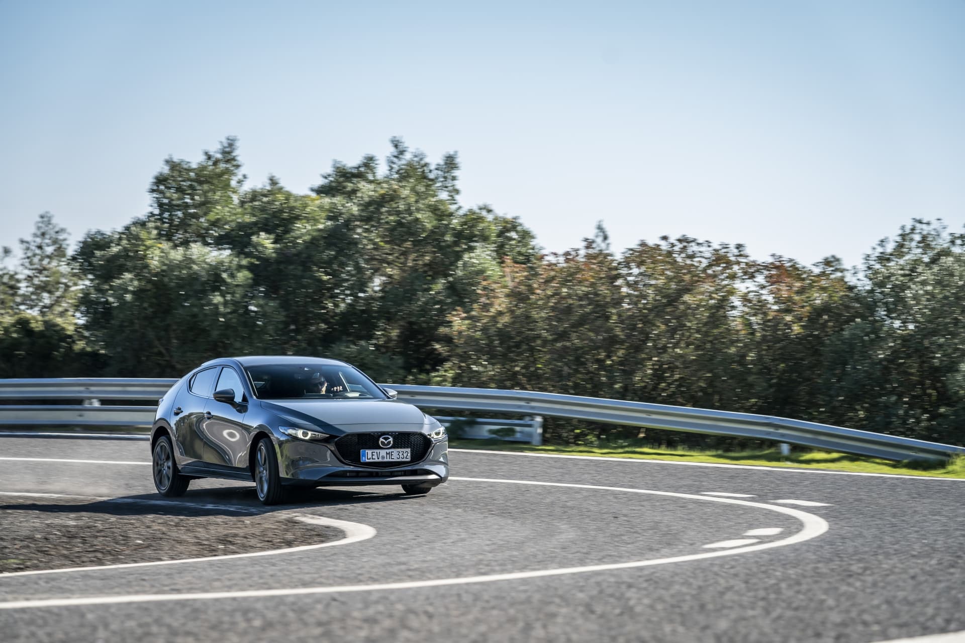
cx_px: 482
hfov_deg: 20.4
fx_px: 2680
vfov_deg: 13.7
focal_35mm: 100
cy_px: 322
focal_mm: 100
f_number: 4.5
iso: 50
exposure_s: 1/100
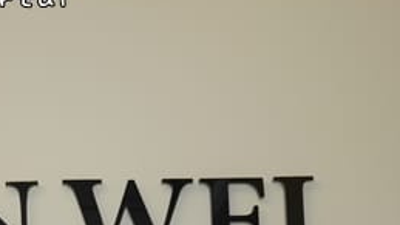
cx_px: 79
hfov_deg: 20.9
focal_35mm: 101
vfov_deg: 11.4
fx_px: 1072
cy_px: 368
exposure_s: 1/60
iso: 500
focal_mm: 18
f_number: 4.2
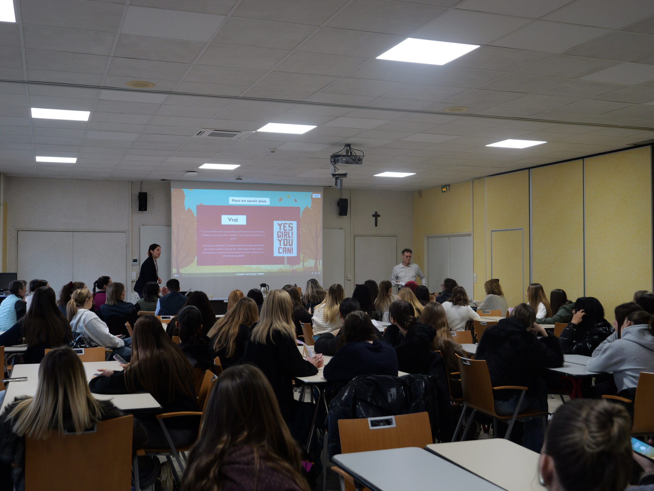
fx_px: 756
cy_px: 246
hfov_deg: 46.8
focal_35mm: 40
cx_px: 327
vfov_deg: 36.0
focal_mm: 20
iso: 500
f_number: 3.3
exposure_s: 1/60
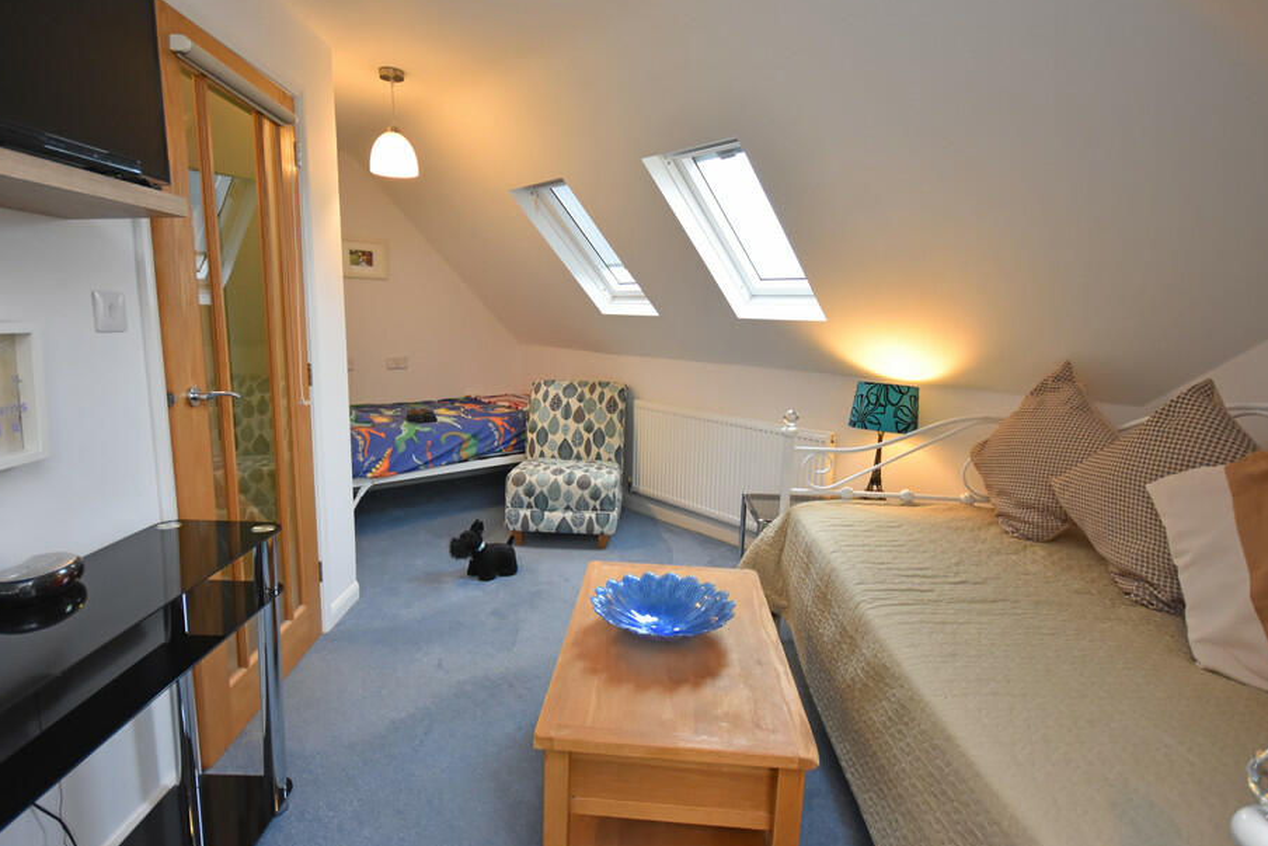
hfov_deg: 93.2
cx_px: 606
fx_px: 599
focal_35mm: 17
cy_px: 415
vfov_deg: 70.5
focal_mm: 10
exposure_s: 1/80
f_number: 4.5
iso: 800
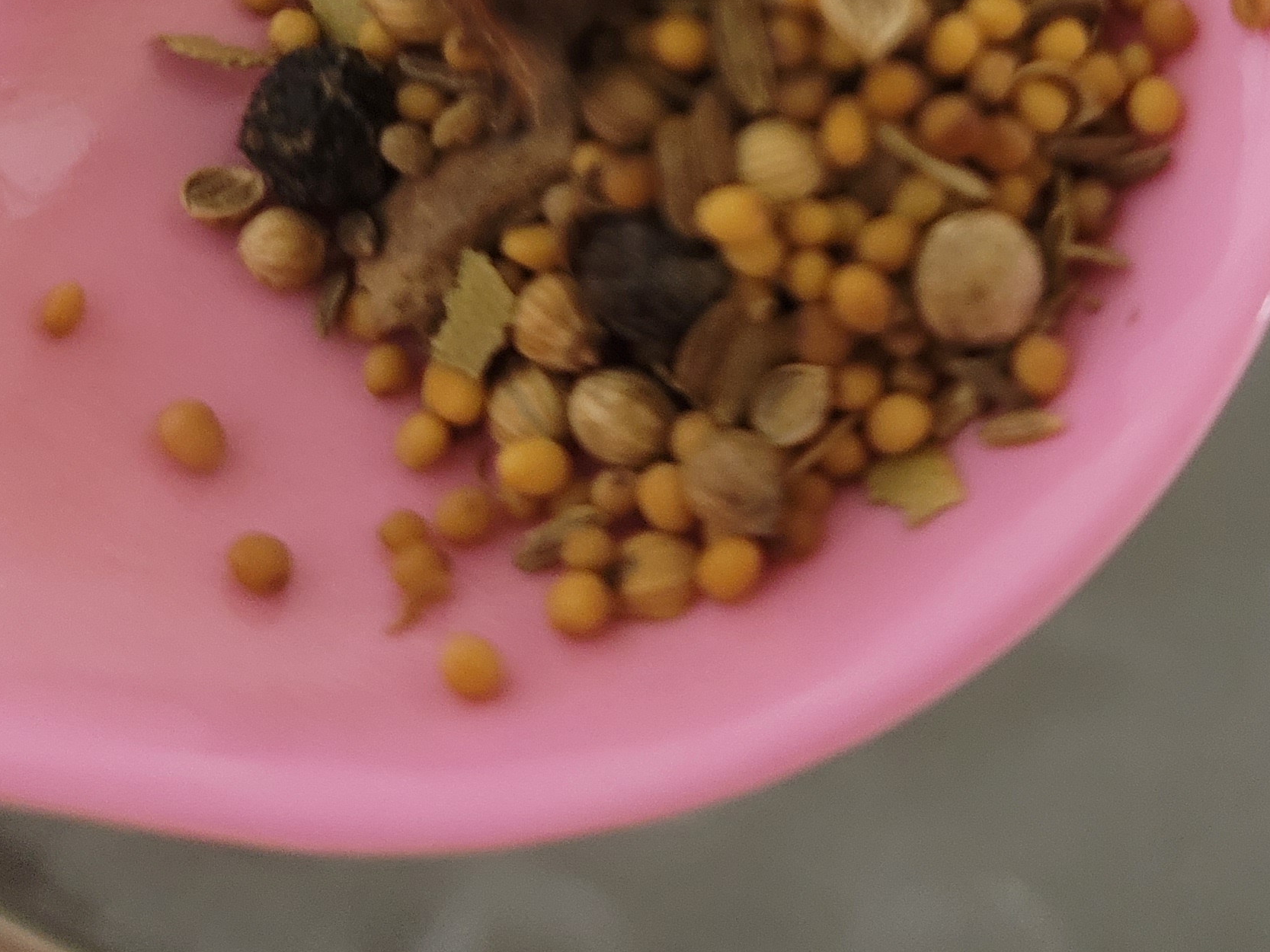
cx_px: 799
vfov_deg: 22.9
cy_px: -116
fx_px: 2201
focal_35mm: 60
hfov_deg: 32.0
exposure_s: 1/30
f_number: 1.8
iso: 640
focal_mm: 7
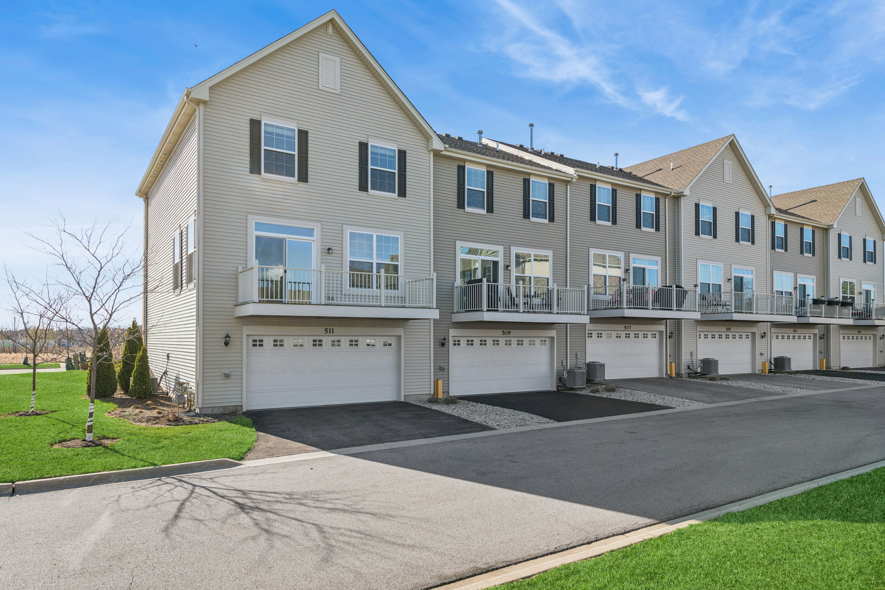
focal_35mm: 23
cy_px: 295
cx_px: 442
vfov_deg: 55.1
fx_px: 565
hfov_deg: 76.1
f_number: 8
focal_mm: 23
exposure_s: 1/500
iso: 200
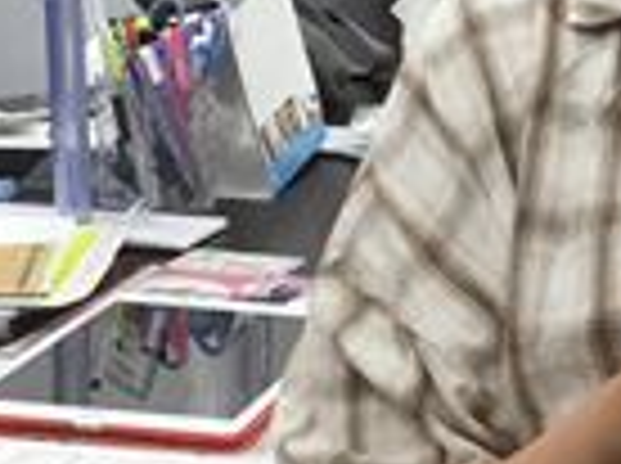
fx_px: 2418
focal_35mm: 135
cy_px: 167
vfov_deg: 10.9
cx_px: 675
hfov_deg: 14.3
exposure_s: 1/30
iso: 50
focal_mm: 3.3
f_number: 2.4
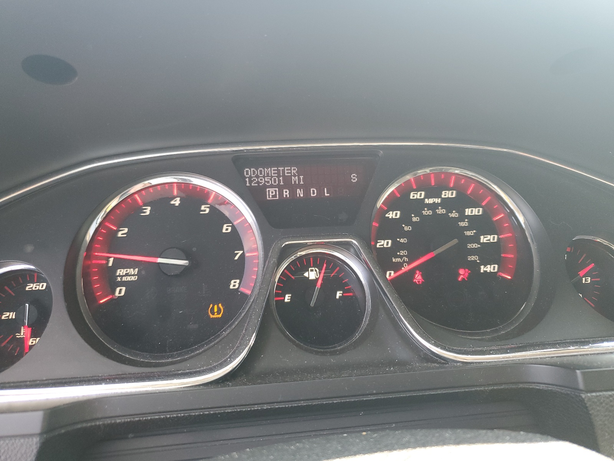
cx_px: 307
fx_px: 461
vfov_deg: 53.1
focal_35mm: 26
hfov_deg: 67.3
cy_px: 230
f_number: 1.5
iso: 82
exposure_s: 1/120
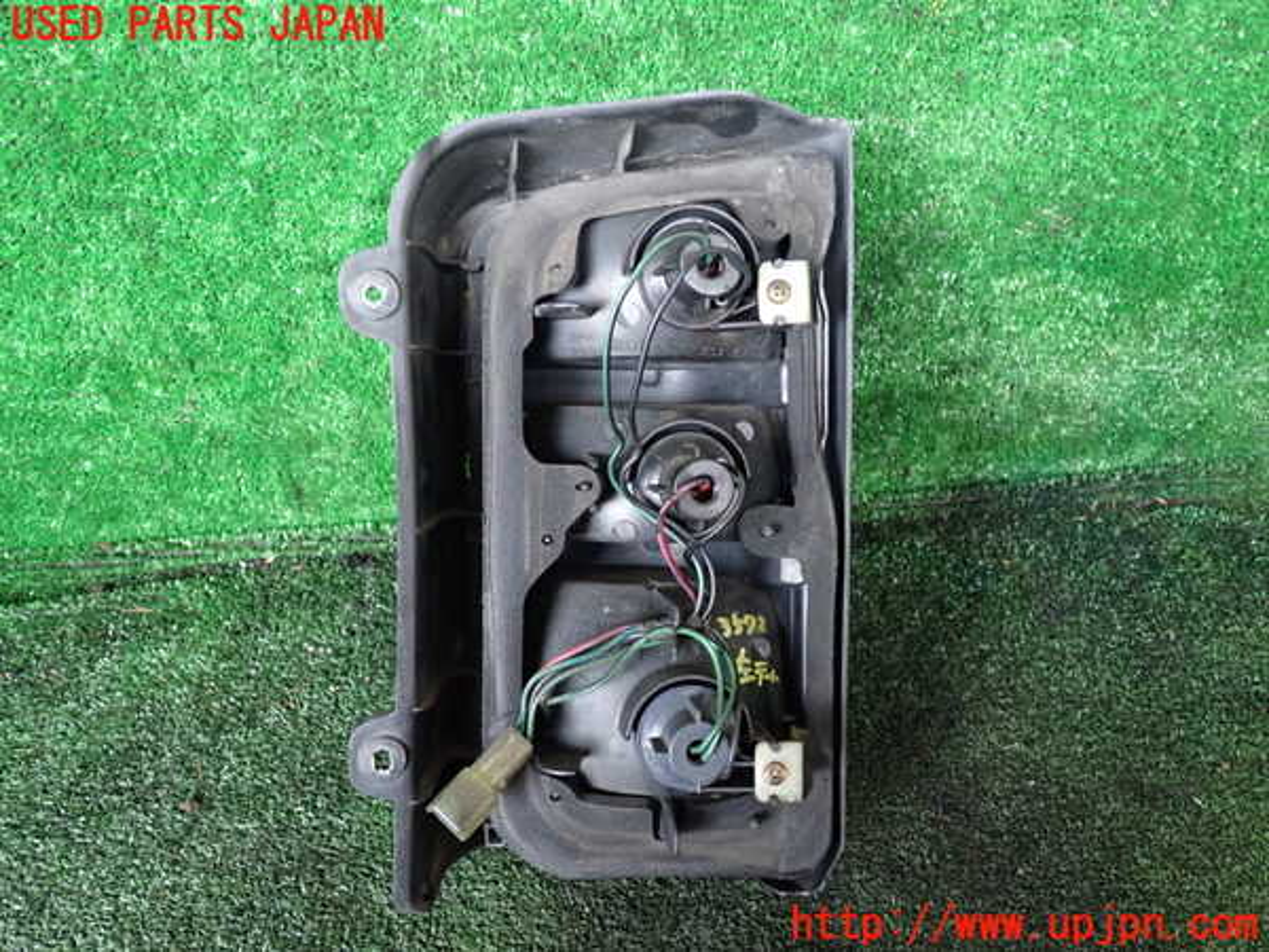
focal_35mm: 30
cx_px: 634
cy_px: 476
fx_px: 1100
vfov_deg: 46.8
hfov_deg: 60.0
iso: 800
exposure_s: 1/30
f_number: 2.3
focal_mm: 5.4
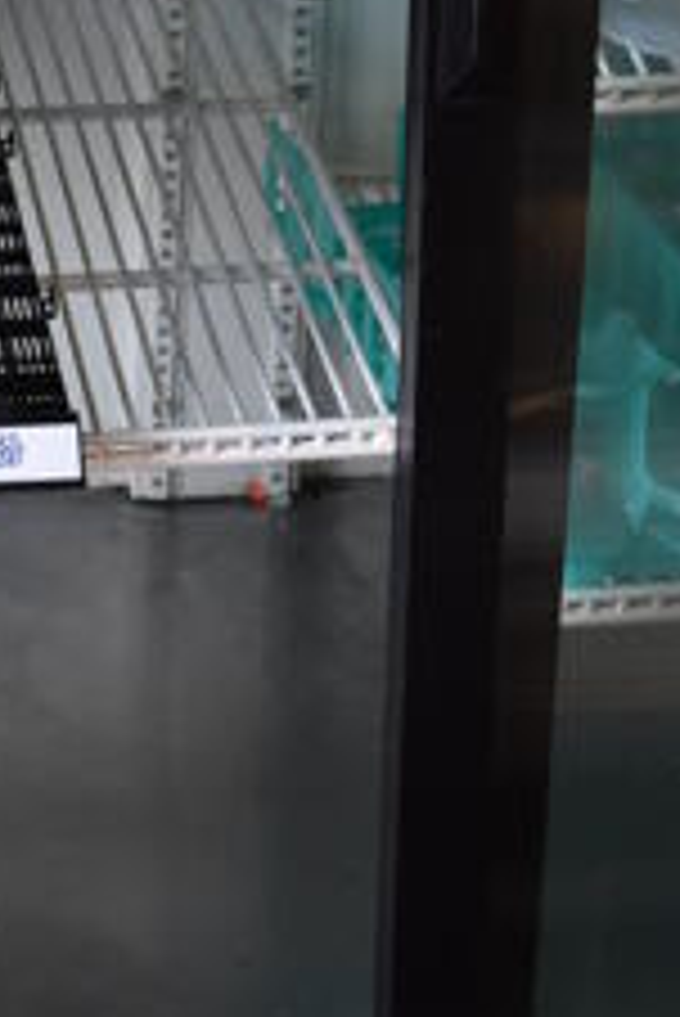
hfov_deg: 11.1
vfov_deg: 15.8
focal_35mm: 121
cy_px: -434
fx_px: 3423
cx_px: -131
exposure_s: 1/160
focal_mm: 20
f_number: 3.8
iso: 800
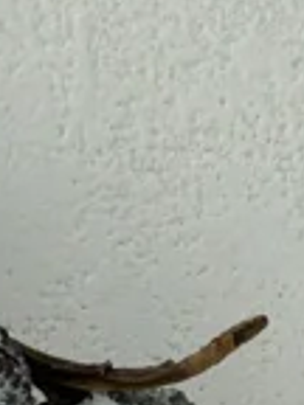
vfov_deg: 7.3
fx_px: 3115
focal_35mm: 266
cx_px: -87
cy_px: 638
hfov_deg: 5.6
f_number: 1.78
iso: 80
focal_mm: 6.86
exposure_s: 1/66
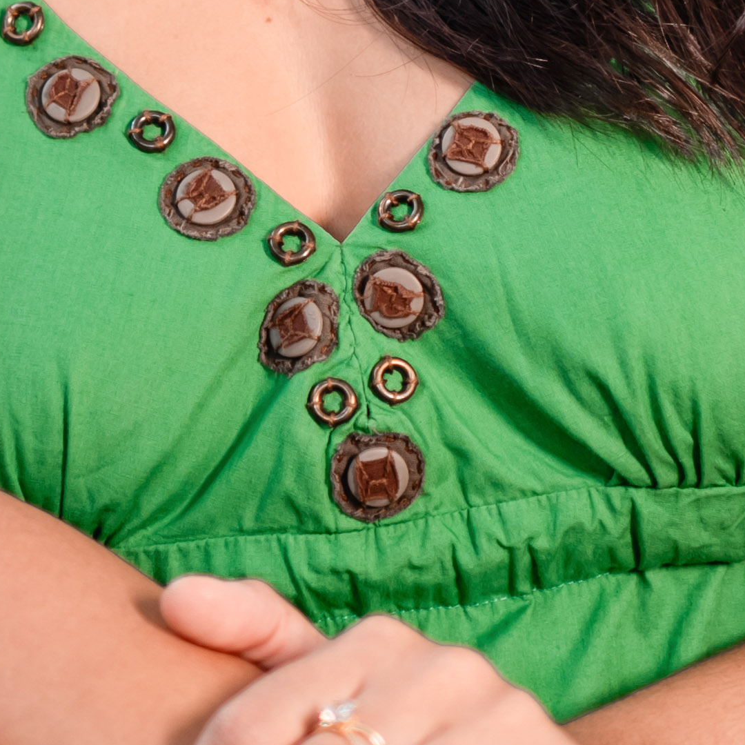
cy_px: -293
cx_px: 357
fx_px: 3920
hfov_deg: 10.9
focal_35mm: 161
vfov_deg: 10.6
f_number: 1.8
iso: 125
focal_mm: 35
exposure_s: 1/100
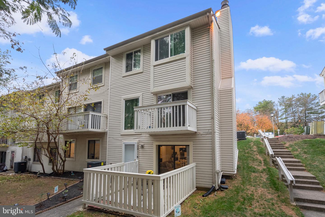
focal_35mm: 16
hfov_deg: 96.7
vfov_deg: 73.8
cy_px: 108
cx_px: 162
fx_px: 144
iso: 800
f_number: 8
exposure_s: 1/100
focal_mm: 16
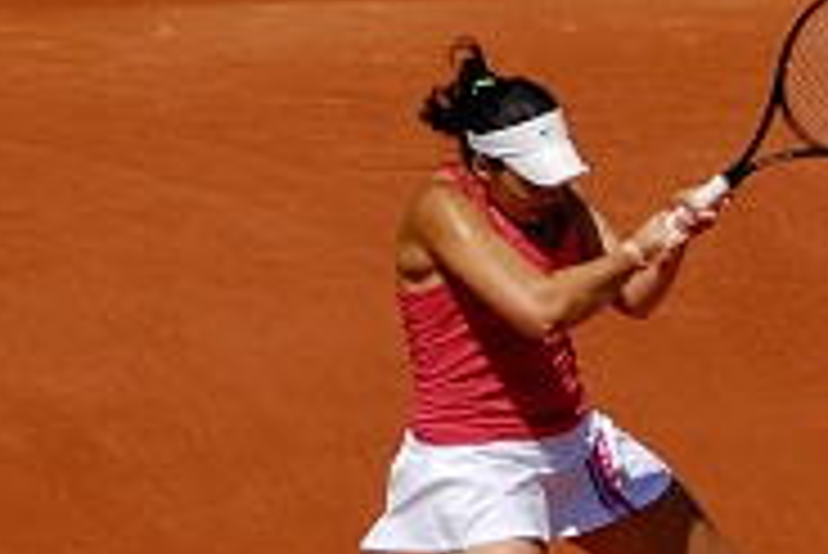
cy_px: 383
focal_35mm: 889
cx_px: 1080
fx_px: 20463
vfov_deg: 1.5
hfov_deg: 2.3
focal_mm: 170
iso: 200
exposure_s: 1/800
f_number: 8
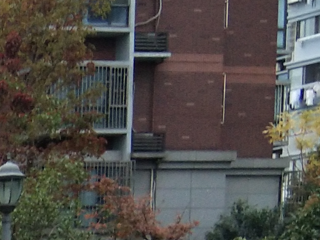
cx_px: -448
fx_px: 1424
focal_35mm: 154
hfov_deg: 10.9
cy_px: 528
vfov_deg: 8.9
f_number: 2.2
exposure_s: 1/100
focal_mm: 3.69
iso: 80
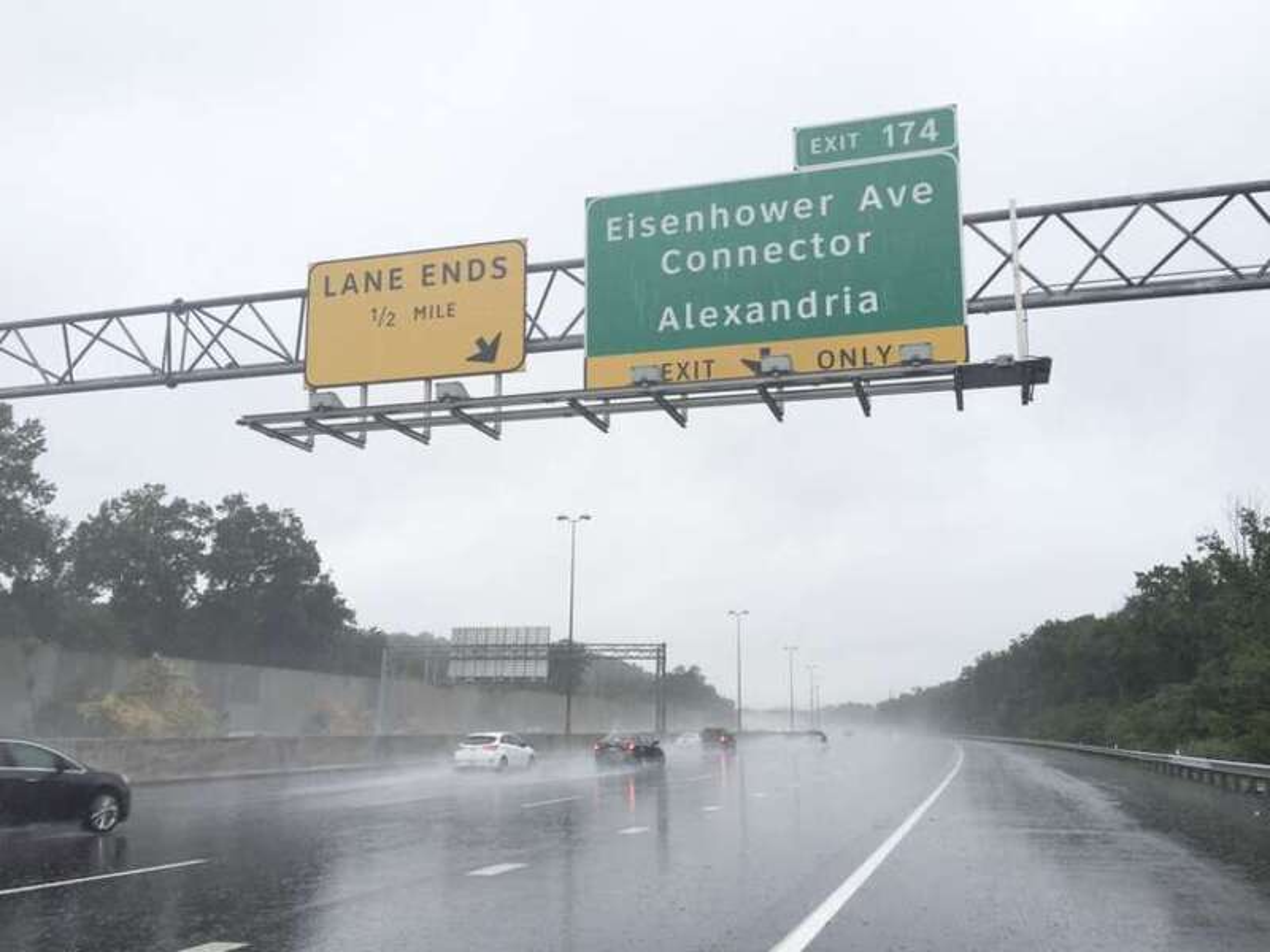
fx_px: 1064
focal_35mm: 29
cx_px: 635
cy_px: 476
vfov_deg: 48.2
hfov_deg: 61.7
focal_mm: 4.15
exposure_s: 1/291
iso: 32
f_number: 2.2
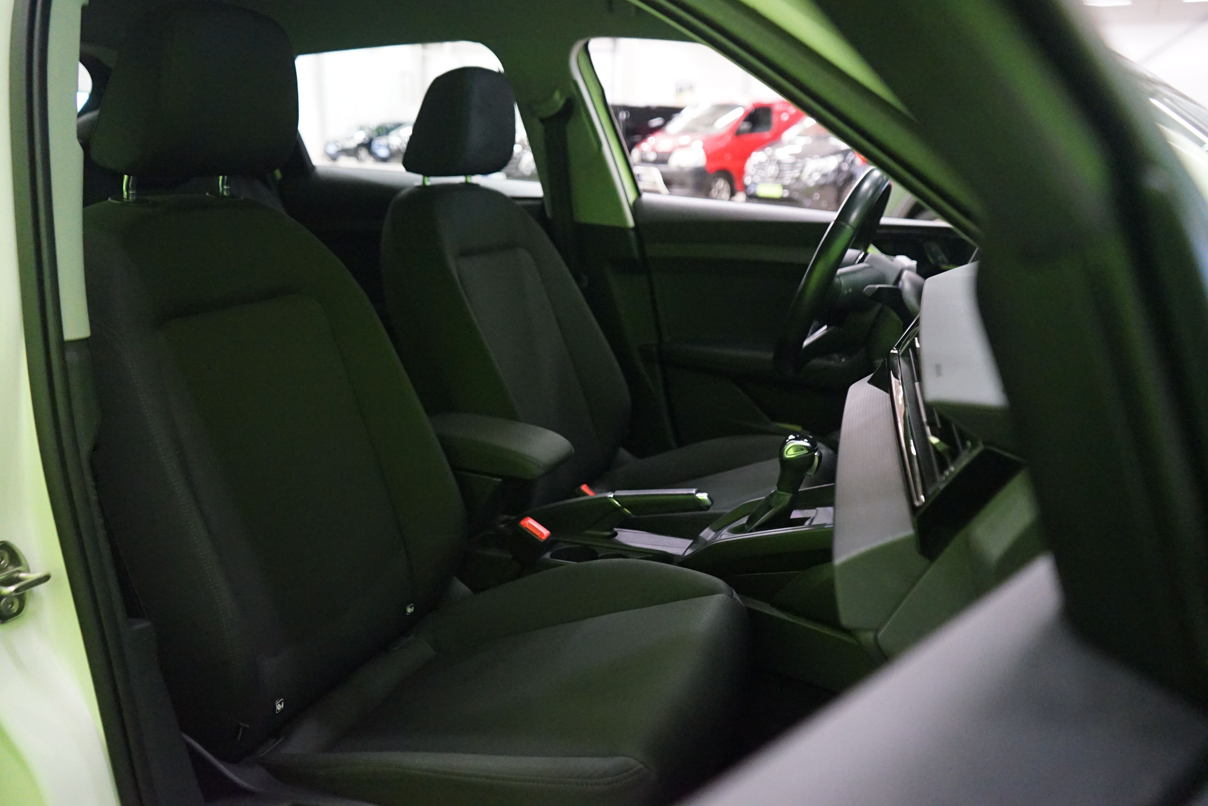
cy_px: 403
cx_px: 604
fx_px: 939
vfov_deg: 46.4
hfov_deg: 65.5
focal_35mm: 28
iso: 6400
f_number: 3.5
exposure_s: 1/40
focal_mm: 28
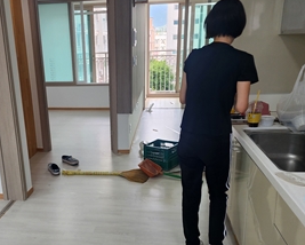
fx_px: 334
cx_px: 104
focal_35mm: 37
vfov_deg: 39.7
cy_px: 163
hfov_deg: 48.3
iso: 80
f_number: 1.8
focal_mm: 6.4
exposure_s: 1/120
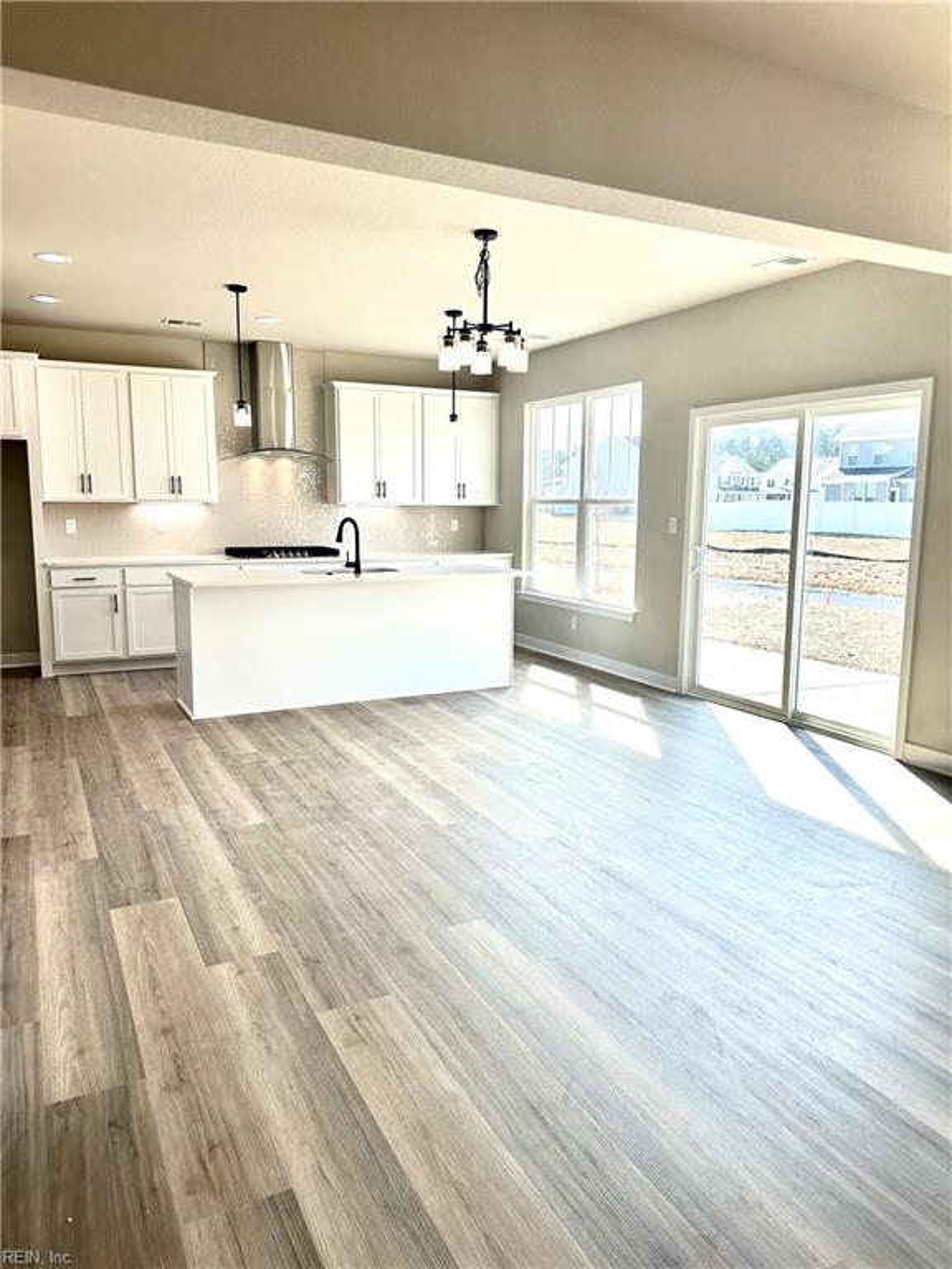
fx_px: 880
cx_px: 476
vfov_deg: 71.6
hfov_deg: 56.8
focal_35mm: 24
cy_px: 634
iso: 80
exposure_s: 1/745
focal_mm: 6.86
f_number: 1.78
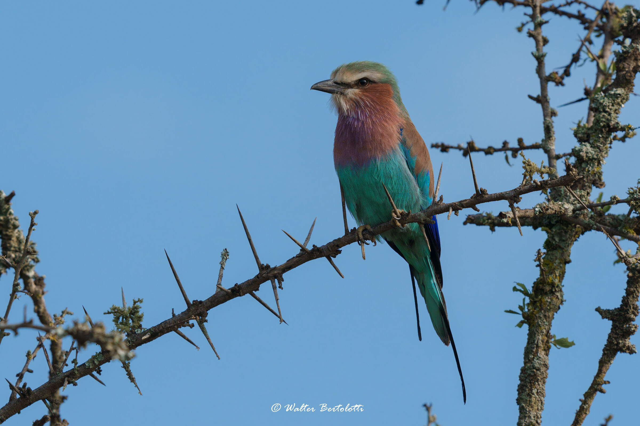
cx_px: 320
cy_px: 213
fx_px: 7111
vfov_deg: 3.4
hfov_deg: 5.2
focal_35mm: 400
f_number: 5
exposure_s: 1/2000
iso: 250
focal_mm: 400
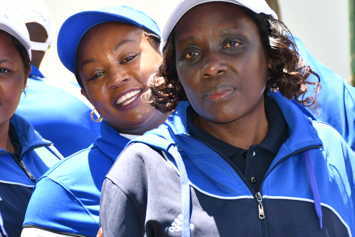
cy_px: 81
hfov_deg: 12.4
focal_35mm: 166
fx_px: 1637
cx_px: 146
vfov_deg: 8.3
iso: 160
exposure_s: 1/160
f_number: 5
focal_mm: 62
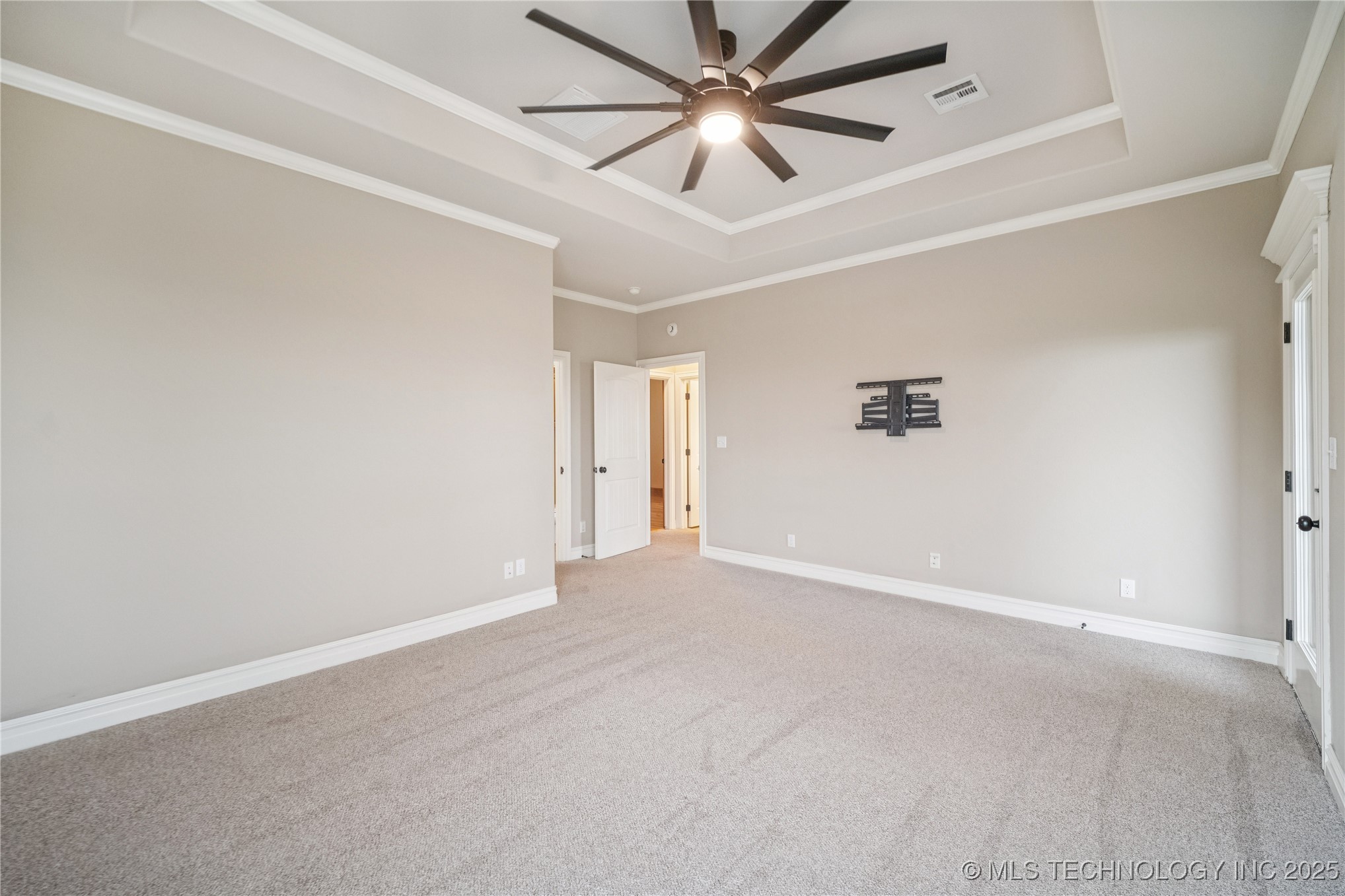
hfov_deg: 104.3
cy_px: 448
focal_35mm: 14
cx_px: 672
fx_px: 523
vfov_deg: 81.2
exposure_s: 1/30
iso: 4000
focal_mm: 14
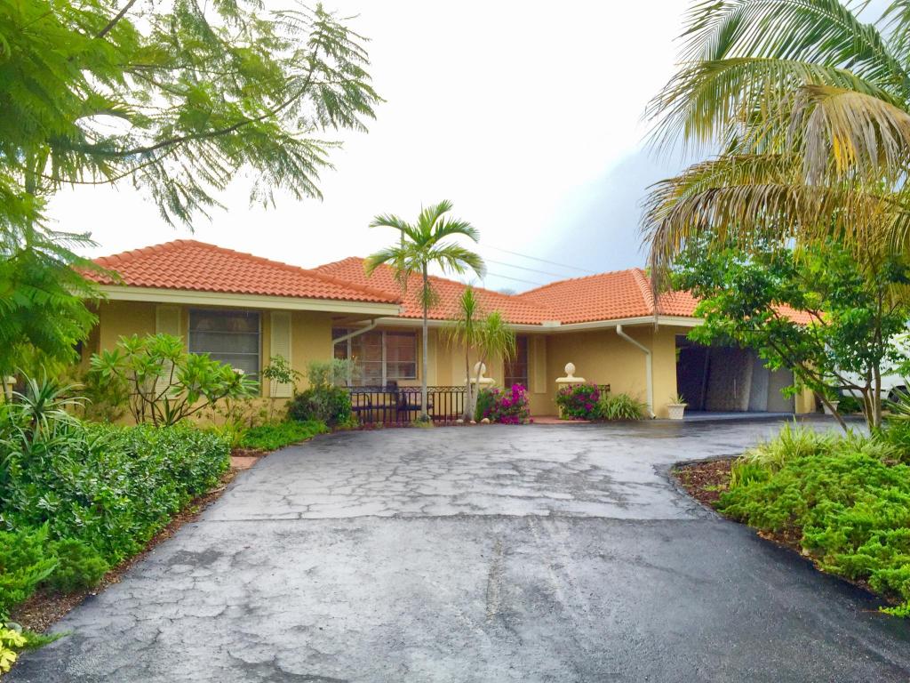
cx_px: 455
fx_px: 762
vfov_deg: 48.2
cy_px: 342
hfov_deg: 61.7
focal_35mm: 29
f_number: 2.2
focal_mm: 4.15
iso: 32
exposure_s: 1/233
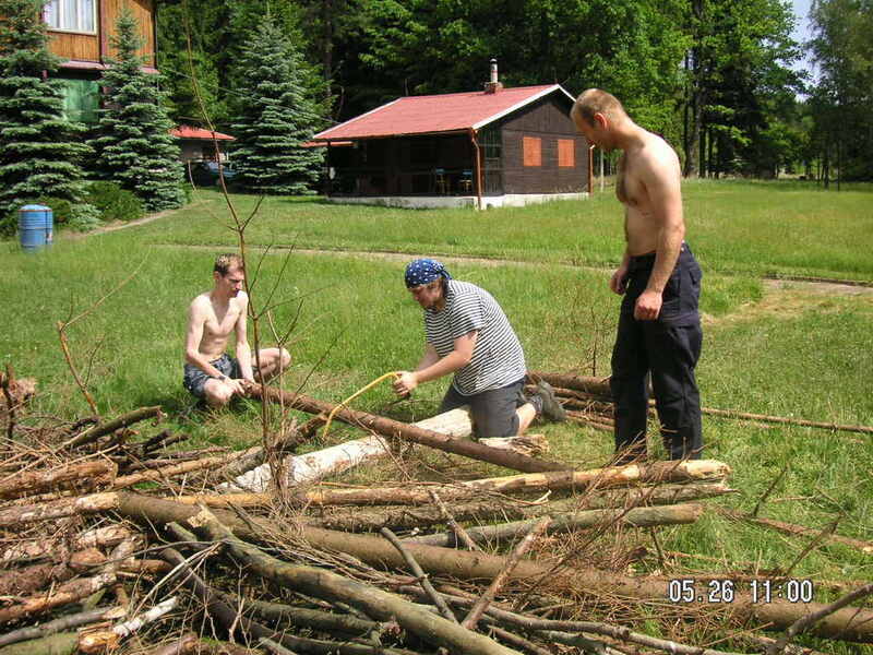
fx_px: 933
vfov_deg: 38.7
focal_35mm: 37
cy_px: 328
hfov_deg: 50.1
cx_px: 436
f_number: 2.8
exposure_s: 1/750
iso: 50
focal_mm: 6.1
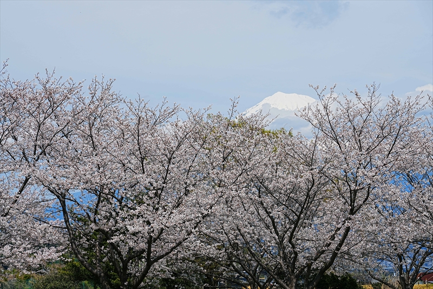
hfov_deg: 19.5
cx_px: 216
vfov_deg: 13.0
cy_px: 144
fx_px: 1263
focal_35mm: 105
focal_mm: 105
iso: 100
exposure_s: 1/640
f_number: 8
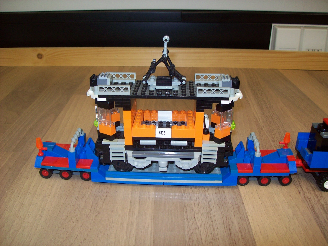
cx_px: 164
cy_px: 123
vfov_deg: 39.7
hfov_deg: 51.4
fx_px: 341
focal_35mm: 36
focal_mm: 6
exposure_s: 1/64
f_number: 2.7
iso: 80
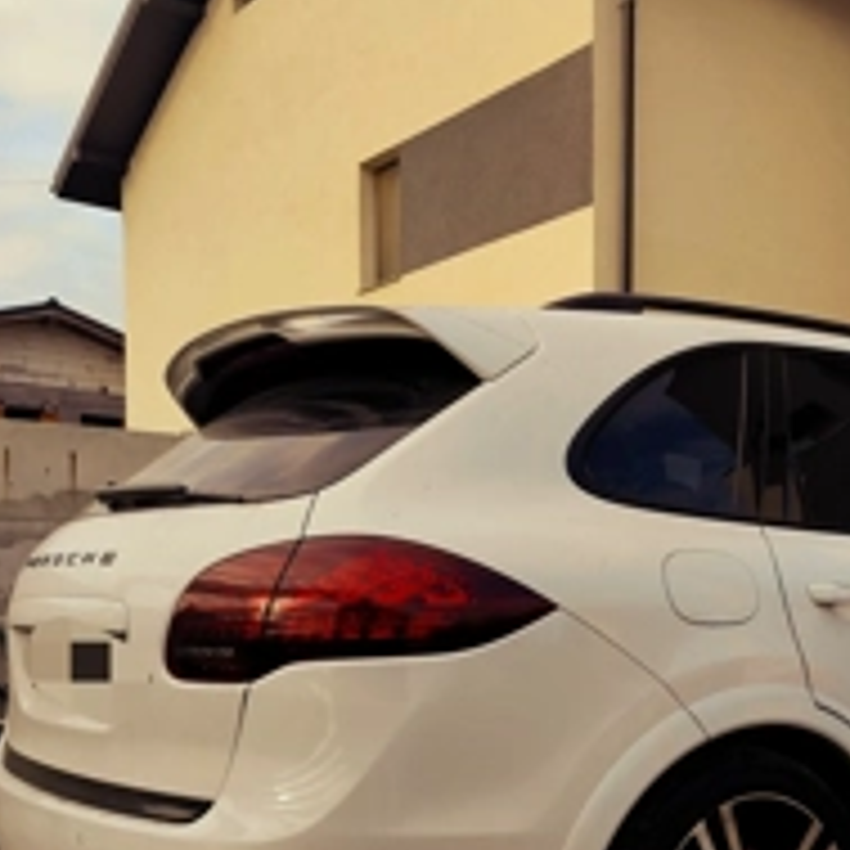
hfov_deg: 37.9
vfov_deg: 37.9
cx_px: 666
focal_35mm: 43
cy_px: 666
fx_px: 1195
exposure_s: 1/552
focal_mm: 6.19
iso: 50
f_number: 1.65
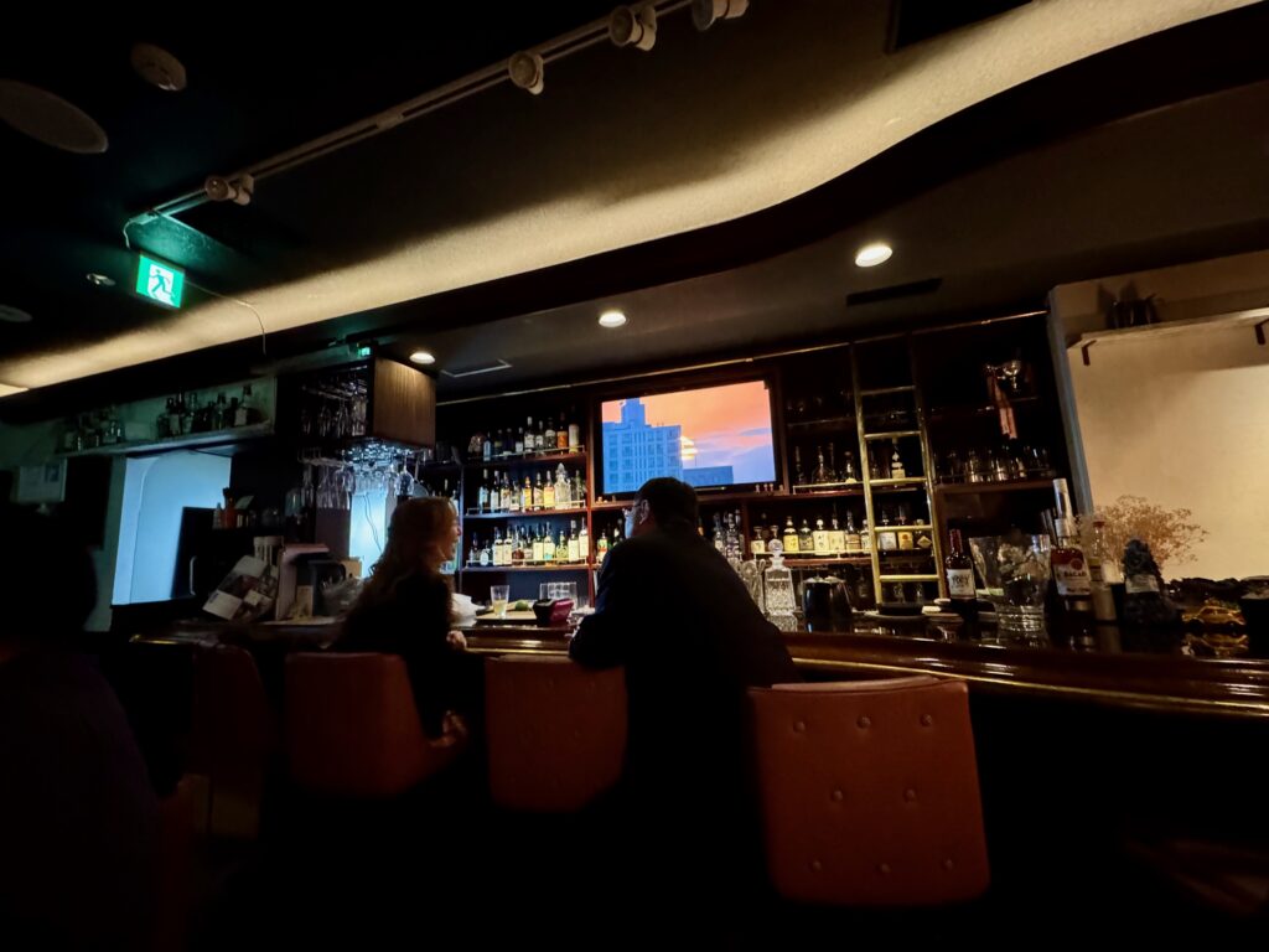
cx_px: 634
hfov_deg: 102.1
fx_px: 513
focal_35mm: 14
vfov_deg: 85.7
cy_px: 476
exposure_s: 1/25
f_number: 2.2
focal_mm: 2.22
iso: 1250
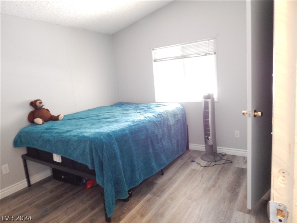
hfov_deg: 73.9
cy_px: 112
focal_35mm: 23
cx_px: 148
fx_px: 197
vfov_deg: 58.9
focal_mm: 4
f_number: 3
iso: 800
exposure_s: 1/6
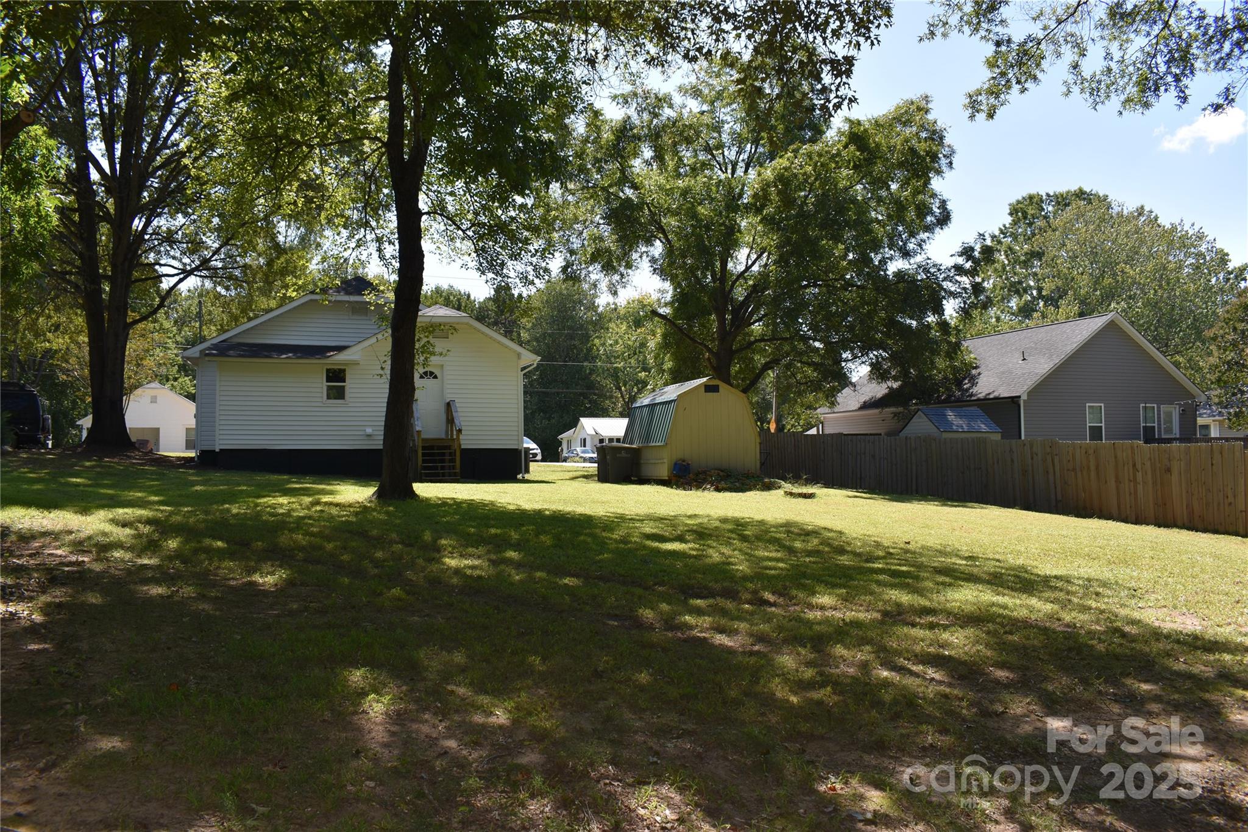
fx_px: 936
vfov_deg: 47.9
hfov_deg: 67.4
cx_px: 624
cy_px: 416
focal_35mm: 27
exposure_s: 1/200
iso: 100
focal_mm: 18
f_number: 7.1
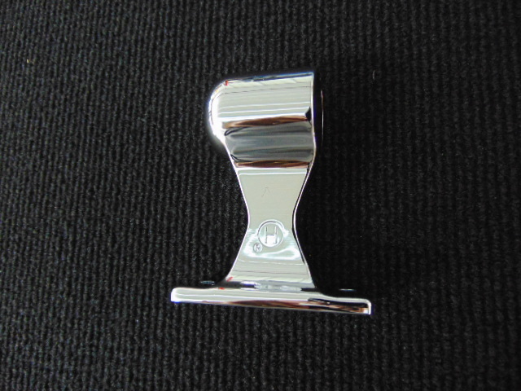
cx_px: 260
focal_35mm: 25
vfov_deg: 54.9
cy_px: 196
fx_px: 376
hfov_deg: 69.4
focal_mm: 4.5
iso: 400
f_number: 3
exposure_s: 1/13
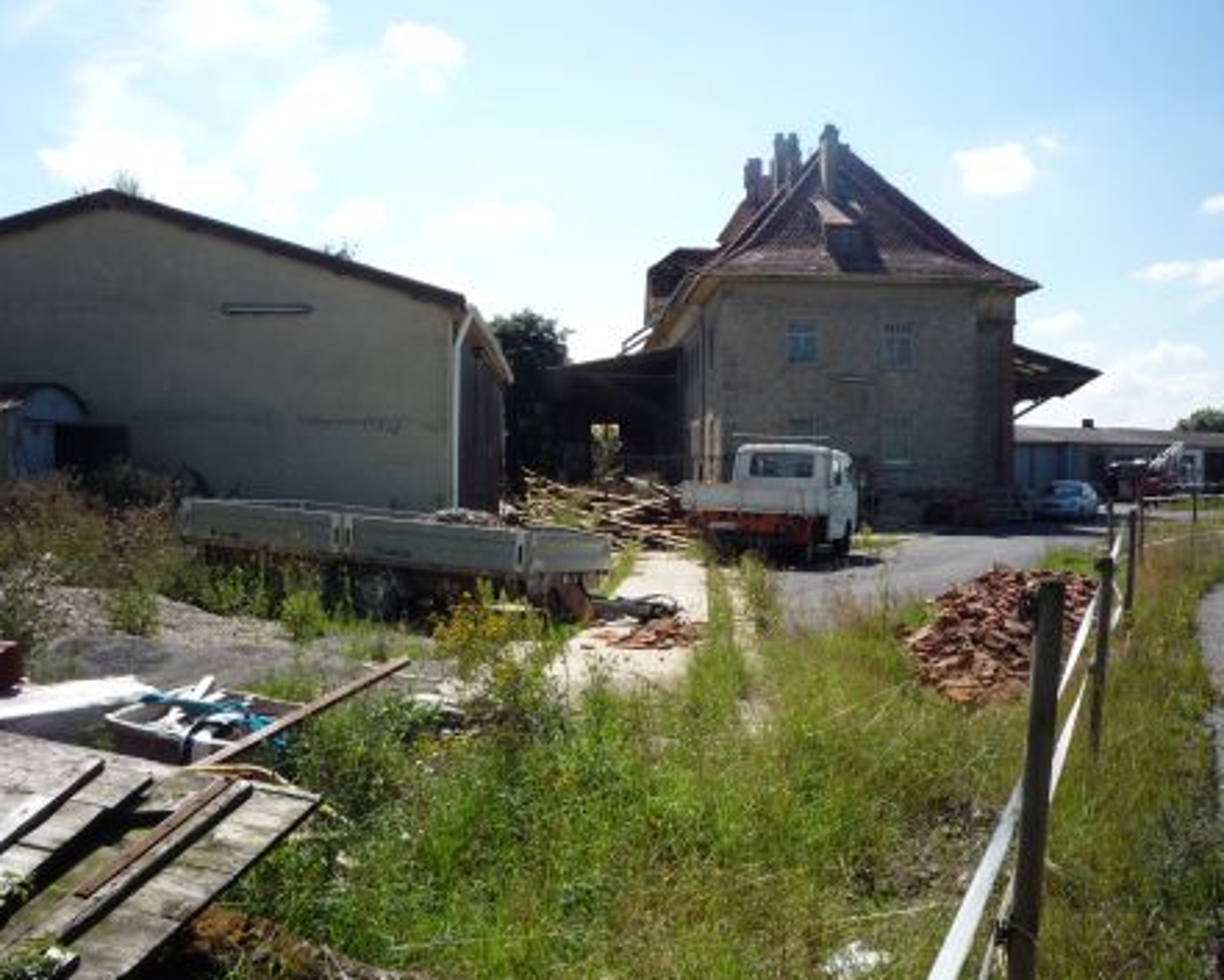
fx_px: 1232
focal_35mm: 34
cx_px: 630
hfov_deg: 52.8
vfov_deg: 43.4
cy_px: 491
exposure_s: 1/400
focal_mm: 5.2
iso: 100
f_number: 5
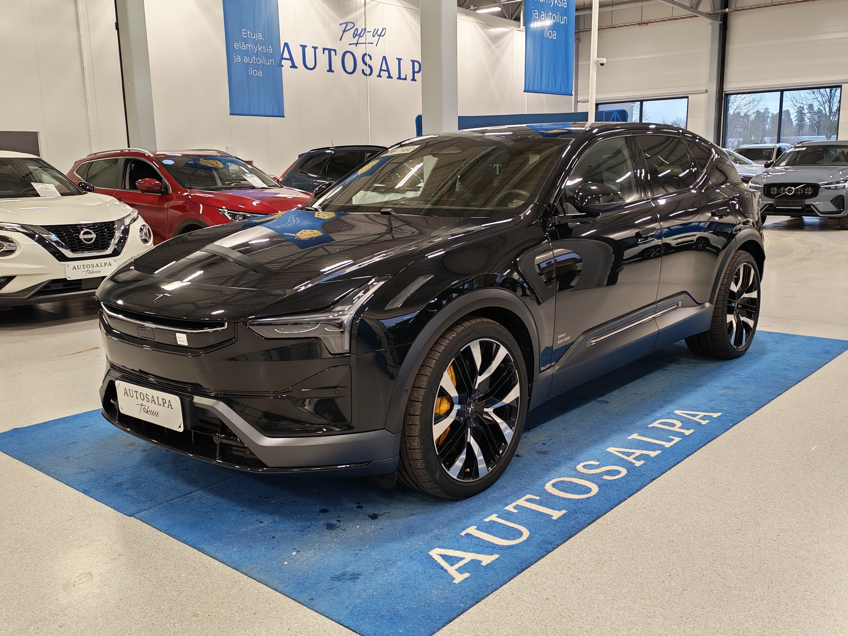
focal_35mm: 34
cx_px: 424
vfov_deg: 41.8
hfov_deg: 54.0
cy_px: 318
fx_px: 833
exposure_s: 1/100
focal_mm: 6.12
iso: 250
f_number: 1.9
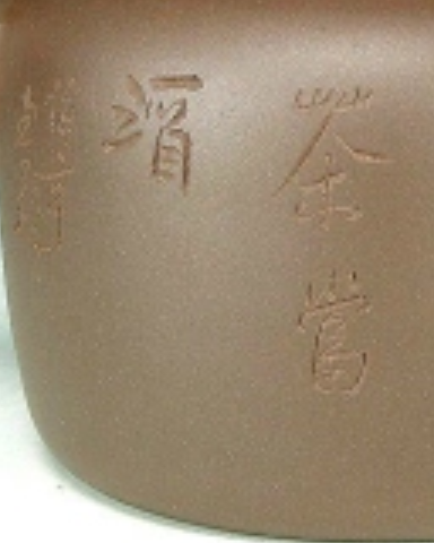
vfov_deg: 8.6
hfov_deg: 6.9
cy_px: 112
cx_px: 420
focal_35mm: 225
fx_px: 3613
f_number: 8
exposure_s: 1/4.3
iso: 100
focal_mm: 23.7
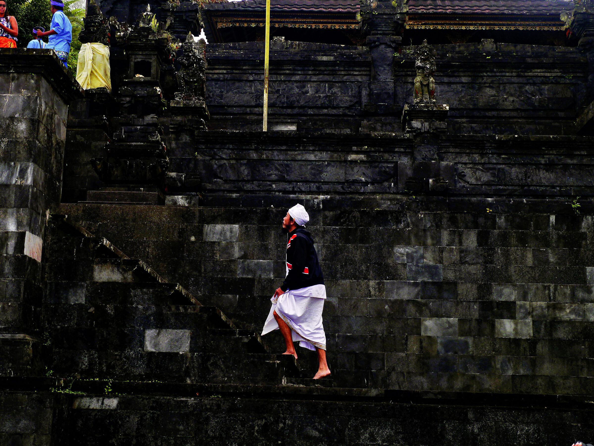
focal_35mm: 56
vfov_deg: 26.1
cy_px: 223
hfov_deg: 34.3
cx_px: 297
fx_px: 961
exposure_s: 1/640
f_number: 4
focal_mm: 28
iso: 160
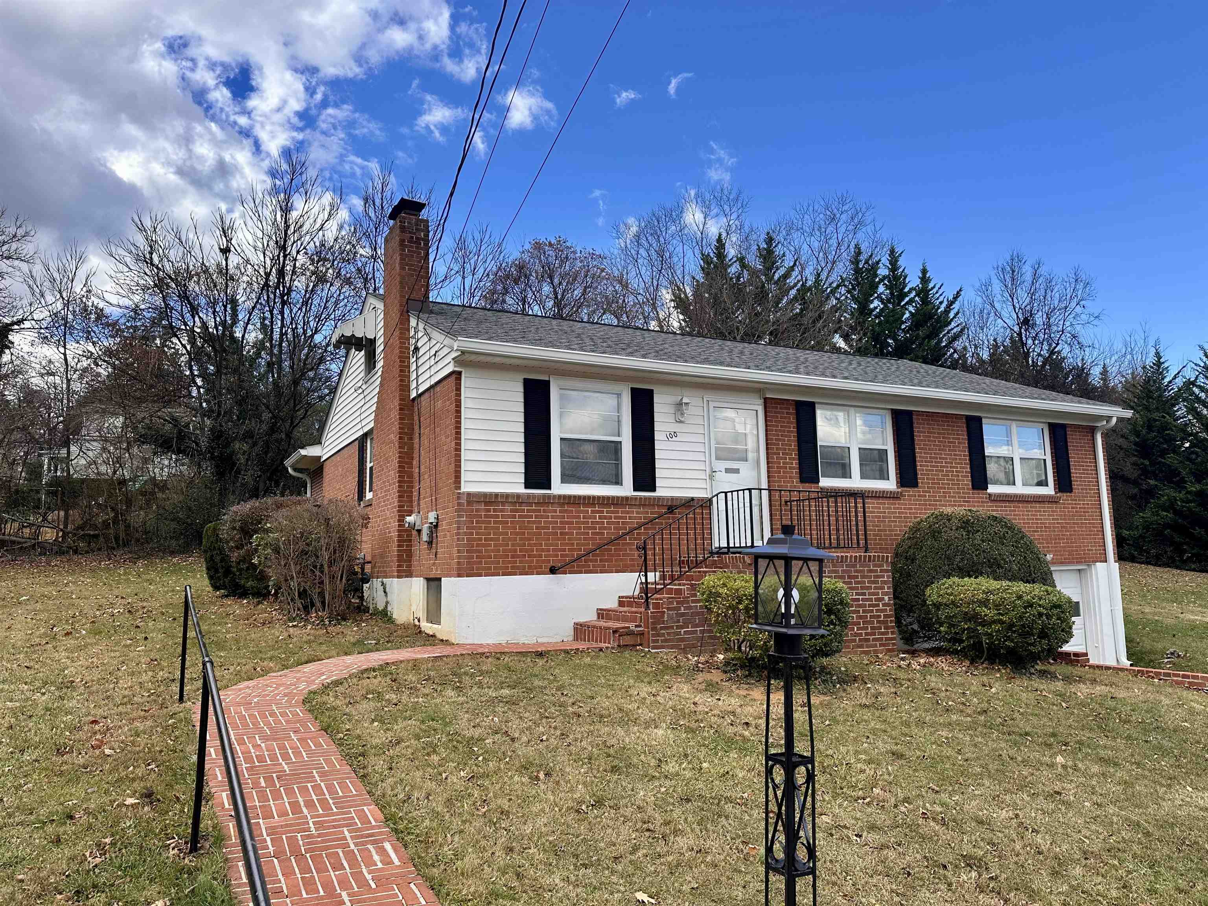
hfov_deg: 71.6
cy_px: 453
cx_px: 604
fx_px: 838
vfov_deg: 56.8
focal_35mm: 24
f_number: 1.78
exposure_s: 1/1639
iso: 80
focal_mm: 6.86
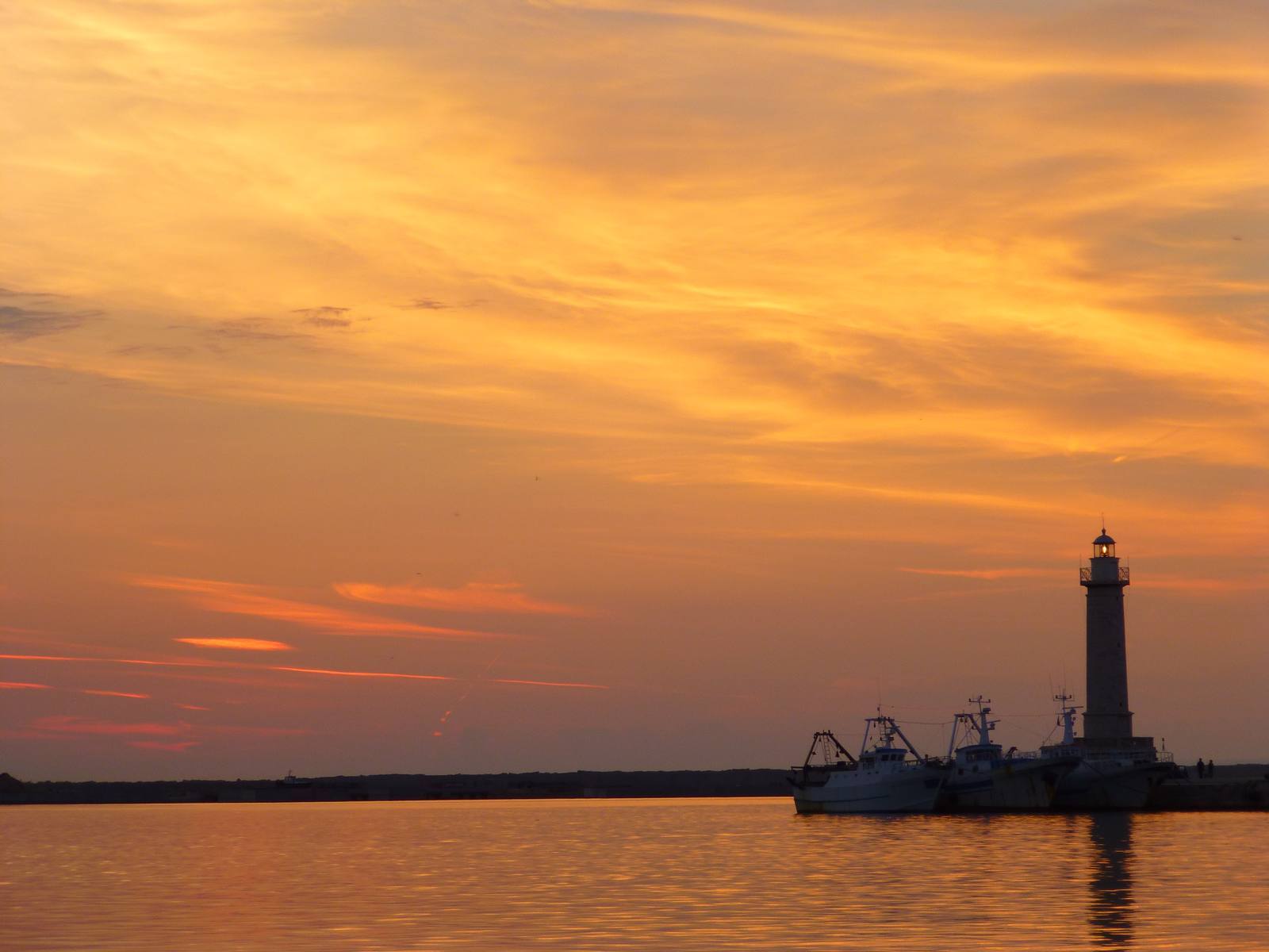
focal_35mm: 115
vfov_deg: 12.9
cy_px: 476
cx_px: 634
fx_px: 4216
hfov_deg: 17.1
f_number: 5.6
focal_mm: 20.6
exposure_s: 1/40
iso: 100
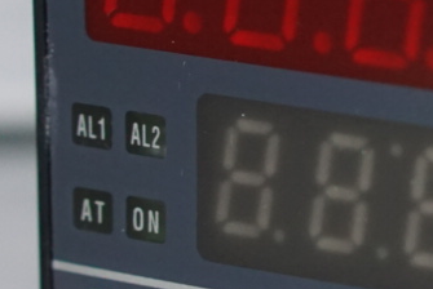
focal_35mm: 362
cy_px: 135
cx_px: 726
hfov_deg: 5.6
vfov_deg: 3.8
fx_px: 4358
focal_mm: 50
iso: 1000
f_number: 4
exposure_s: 1/160
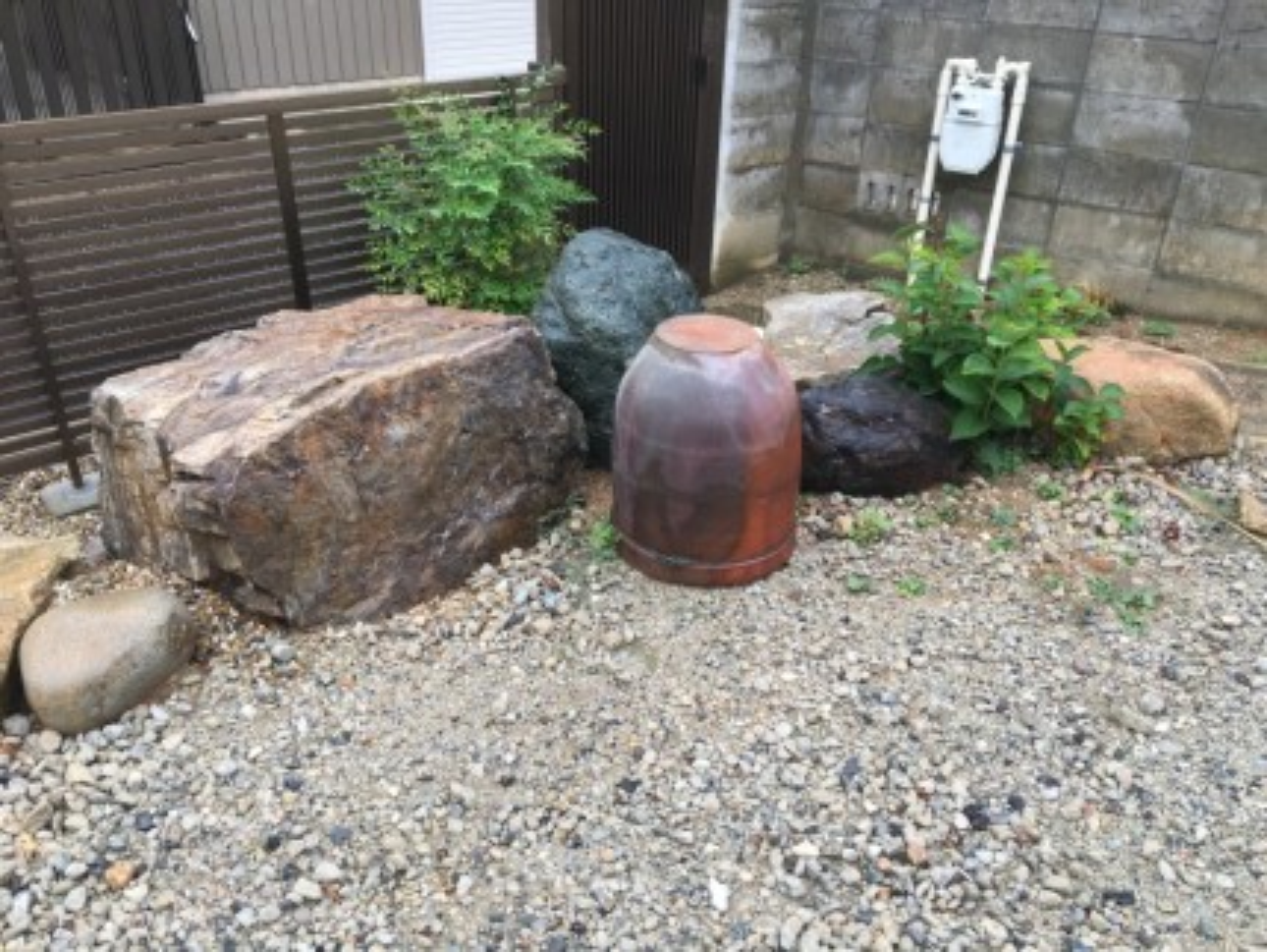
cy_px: 476
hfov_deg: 61.6
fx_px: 1062
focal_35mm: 29
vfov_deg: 48.3
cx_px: 634
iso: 25
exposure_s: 1/203
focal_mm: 4.15
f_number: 2.2
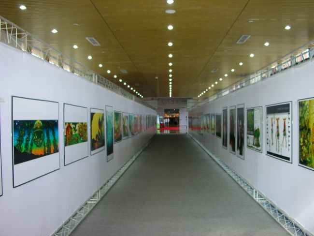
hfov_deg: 52.6
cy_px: 118
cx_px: 157
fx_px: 318
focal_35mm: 35
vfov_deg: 40.7
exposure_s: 1/30
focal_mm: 5.8
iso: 62
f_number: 3
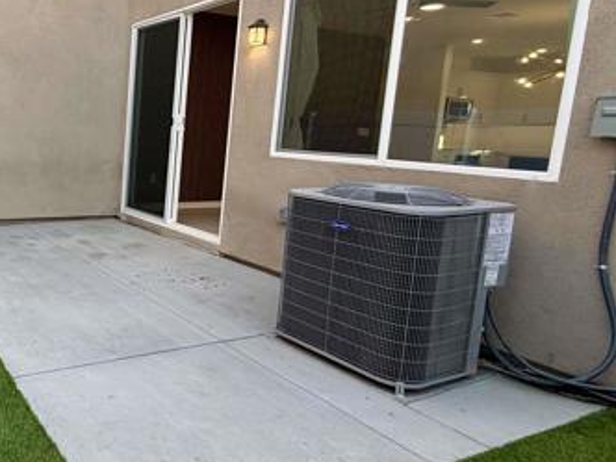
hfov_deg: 53.8
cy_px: 187
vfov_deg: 51.1
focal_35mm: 27
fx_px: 480
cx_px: 24
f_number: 2.2
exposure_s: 1/121
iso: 64
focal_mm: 2.22
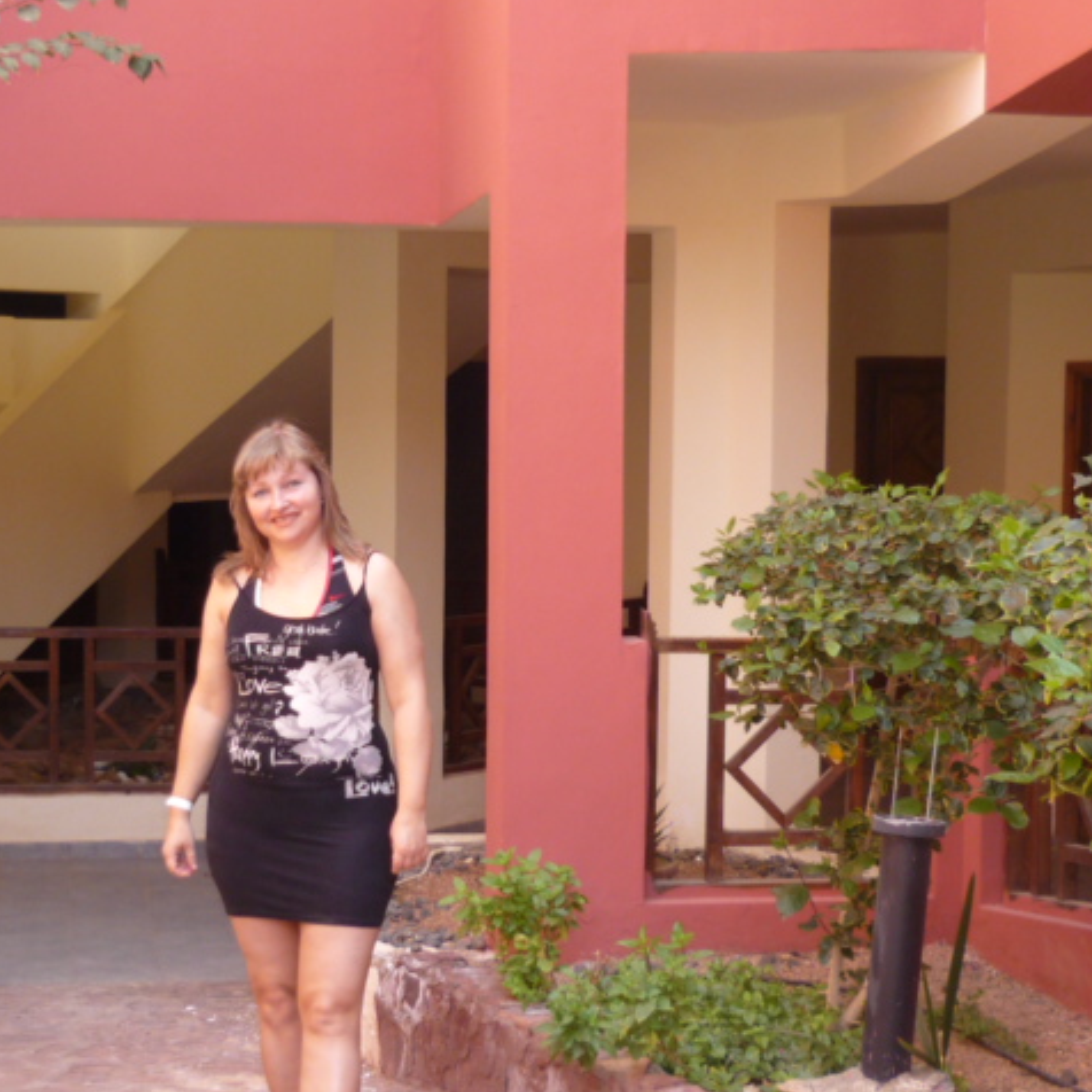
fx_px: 2463
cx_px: 390
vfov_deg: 25.0
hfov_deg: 24.9
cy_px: 546
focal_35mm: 69
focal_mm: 6
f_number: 2.9
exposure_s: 1/80
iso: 100
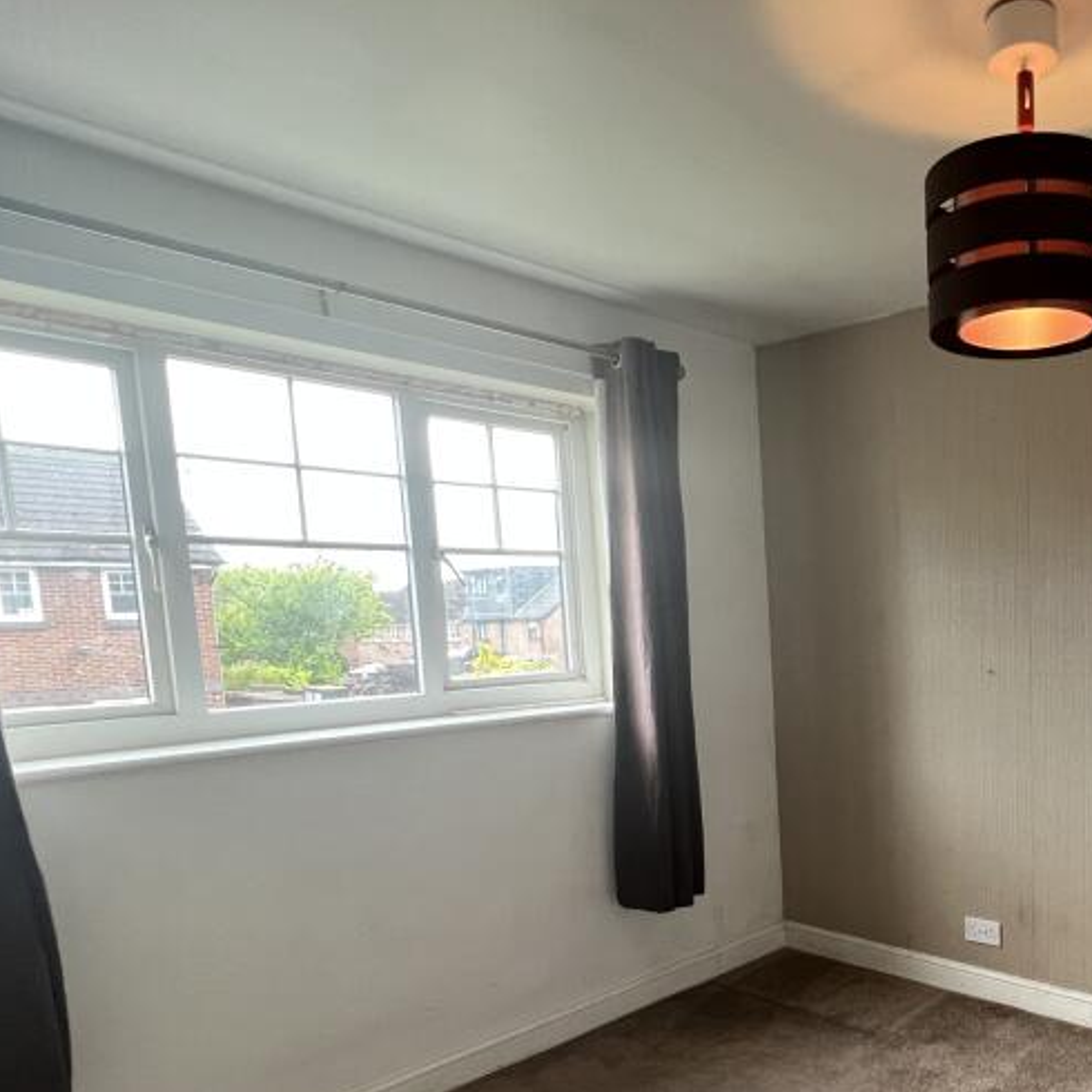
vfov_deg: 63.4
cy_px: 727
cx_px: 943
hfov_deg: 57.6
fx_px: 857
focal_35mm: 24
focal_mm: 1.57
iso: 160
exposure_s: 1/100
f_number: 1.8
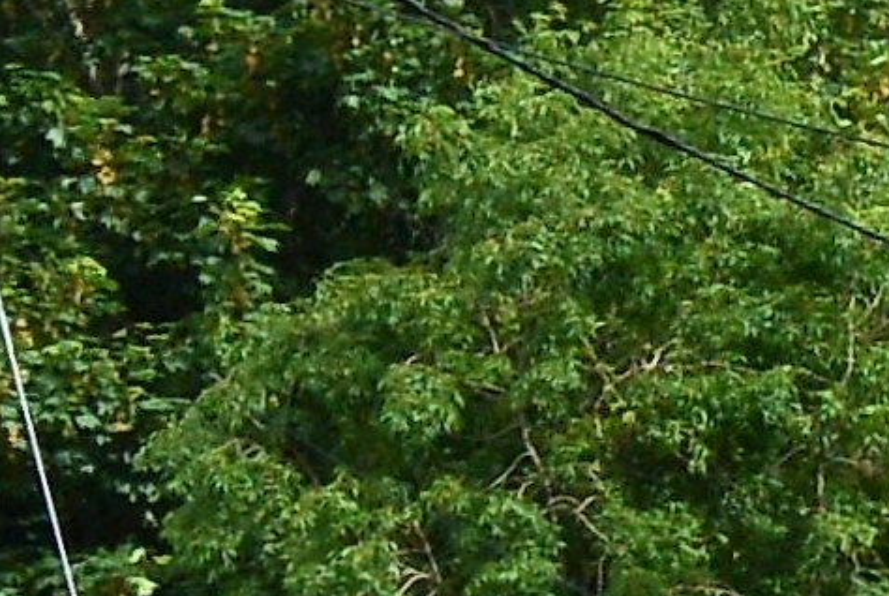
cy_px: 396
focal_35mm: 227
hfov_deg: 7.3
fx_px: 5616
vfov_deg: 6.1
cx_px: 3211
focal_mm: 11
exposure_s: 1/500
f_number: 4.5
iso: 100
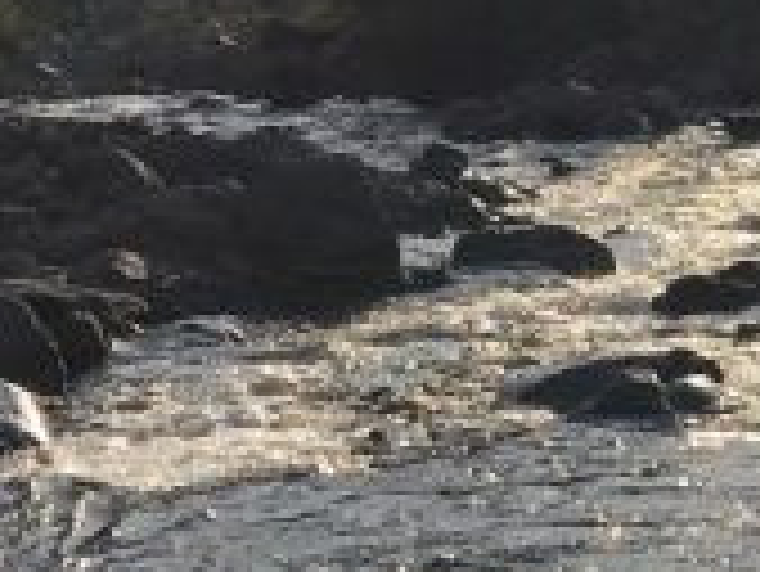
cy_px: 198
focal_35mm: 127
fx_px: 2790
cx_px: 1151
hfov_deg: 14.4
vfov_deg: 11.7
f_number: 1.8
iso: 20
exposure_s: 1/4566
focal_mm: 4
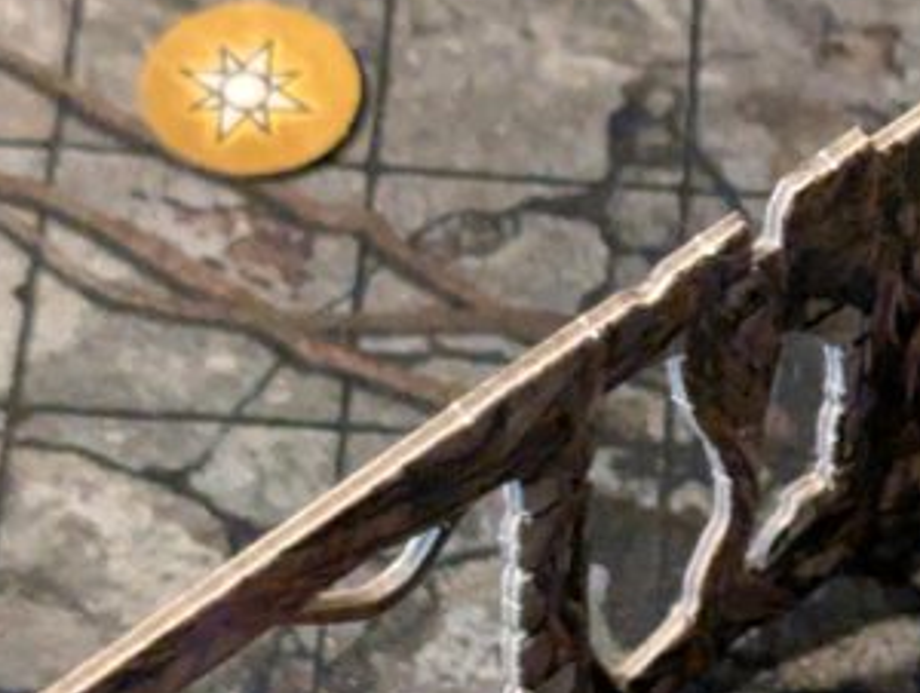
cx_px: 917
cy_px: 544
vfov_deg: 9.1
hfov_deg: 11.9
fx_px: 4366
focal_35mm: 164
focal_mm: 6.81
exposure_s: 1/31.9
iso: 2096
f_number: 1.85
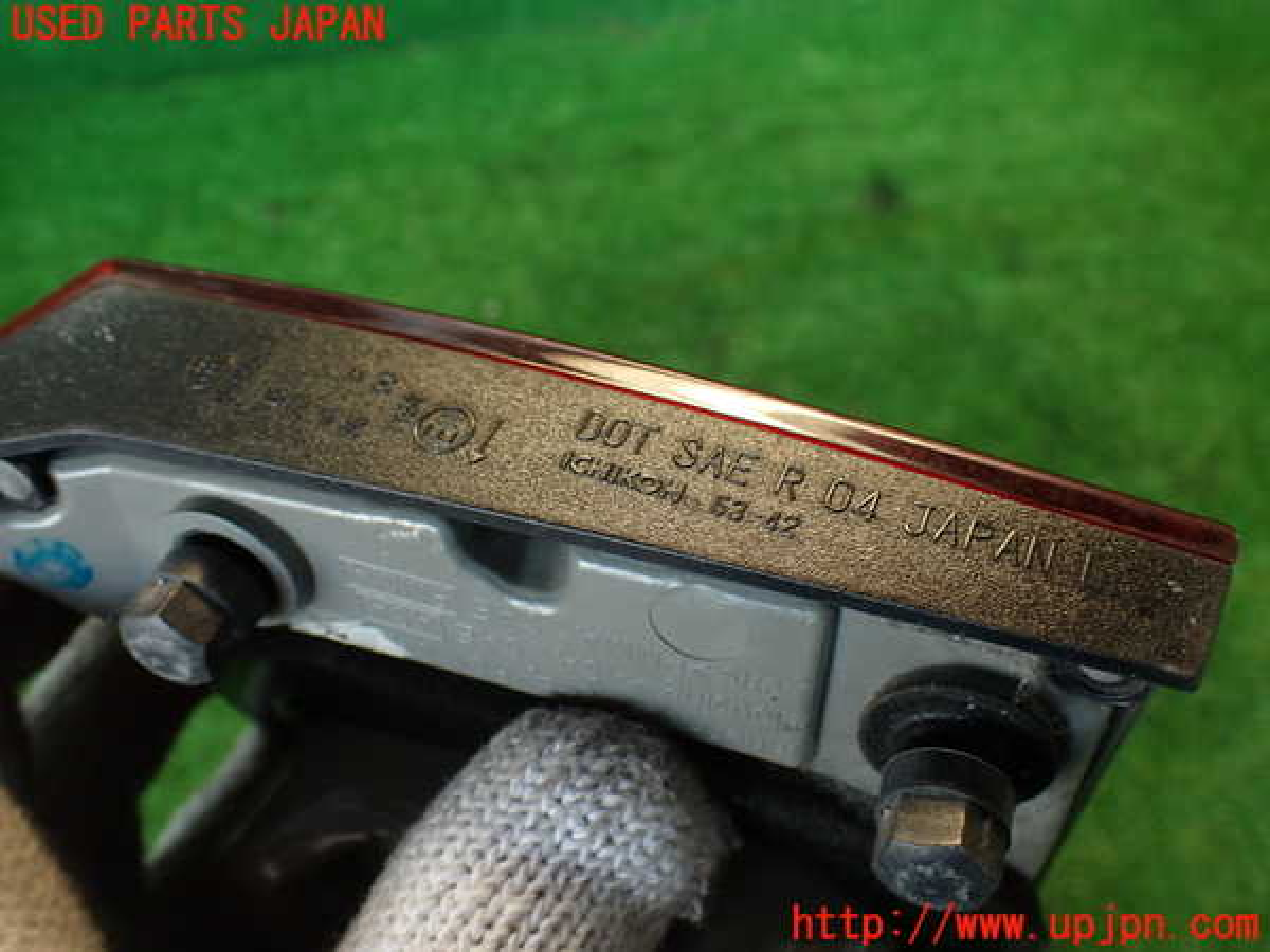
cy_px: 476
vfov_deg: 44.2
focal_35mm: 32
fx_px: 1174
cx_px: 635
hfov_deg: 56.8
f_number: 2.4
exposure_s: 1/40
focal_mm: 5.79
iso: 200
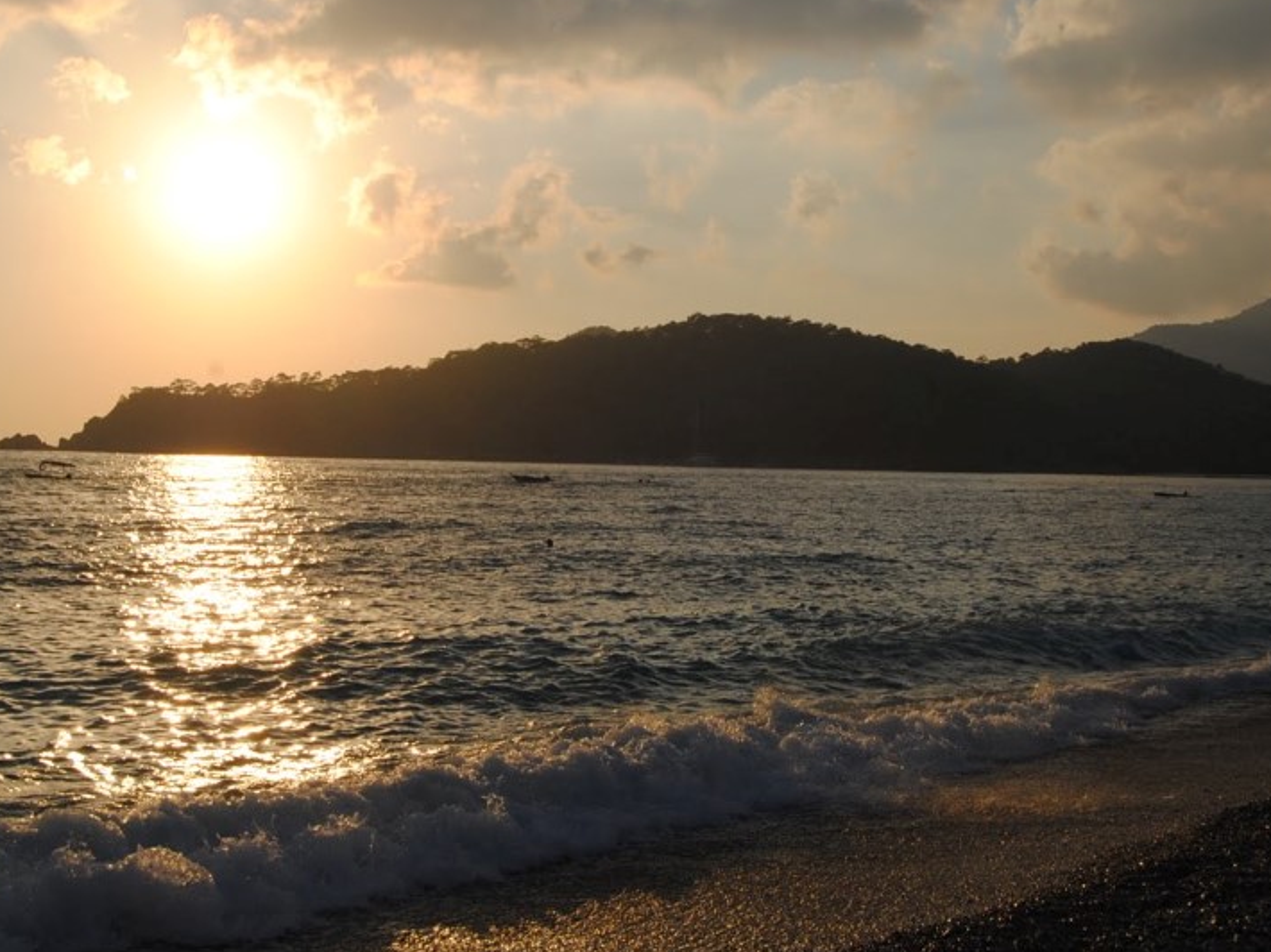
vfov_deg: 26.1
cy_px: 442
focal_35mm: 56
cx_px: 635
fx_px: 2055
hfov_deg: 34.4
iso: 100
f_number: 10
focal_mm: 24
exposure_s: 1/400
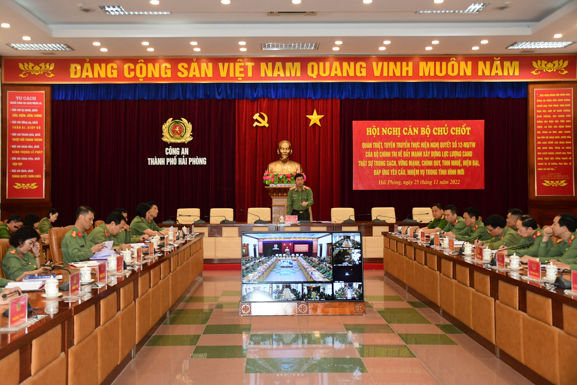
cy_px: 192
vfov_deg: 33.0
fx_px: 649
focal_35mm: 40
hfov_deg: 47.9
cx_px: 288
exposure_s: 1/200
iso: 2000
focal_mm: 27
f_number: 4
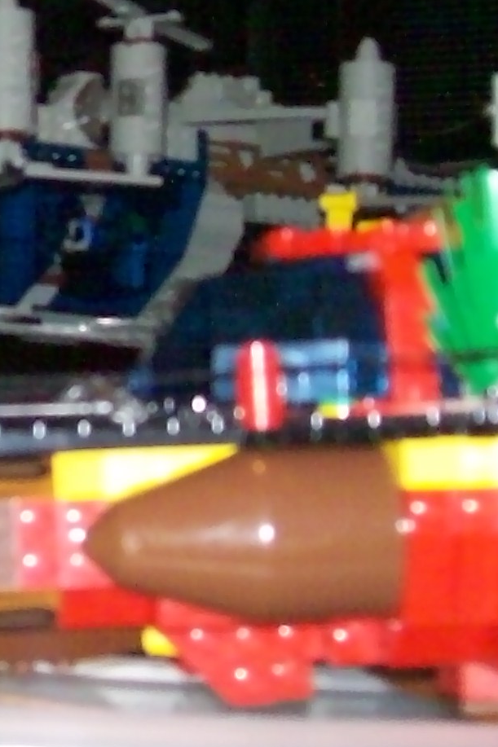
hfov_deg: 12.0
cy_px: 75
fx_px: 2179
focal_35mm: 105
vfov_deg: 19.1
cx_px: -390
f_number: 2.7
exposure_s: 1/128
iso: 200
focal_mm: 6
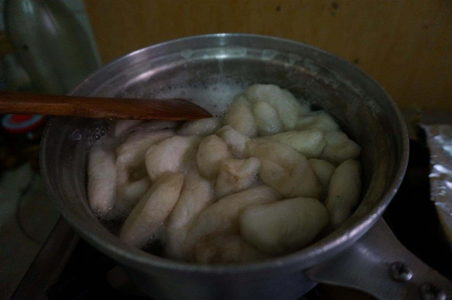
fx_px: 301
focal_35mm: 24
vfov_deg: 53.0
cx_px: 226
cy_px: 150
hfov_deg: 73.8
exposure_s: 1/125
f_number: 3.5
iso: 3200
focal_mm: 16
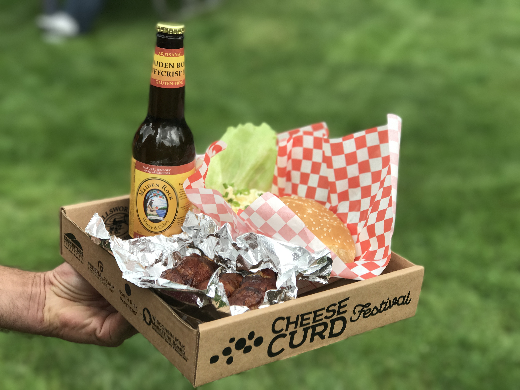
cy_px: 195
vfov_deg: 25.7
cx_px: 260
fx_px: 856
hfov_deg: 33.8
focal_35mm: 57
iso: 25
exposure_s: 1/120
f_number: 2.8
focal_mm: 6.6
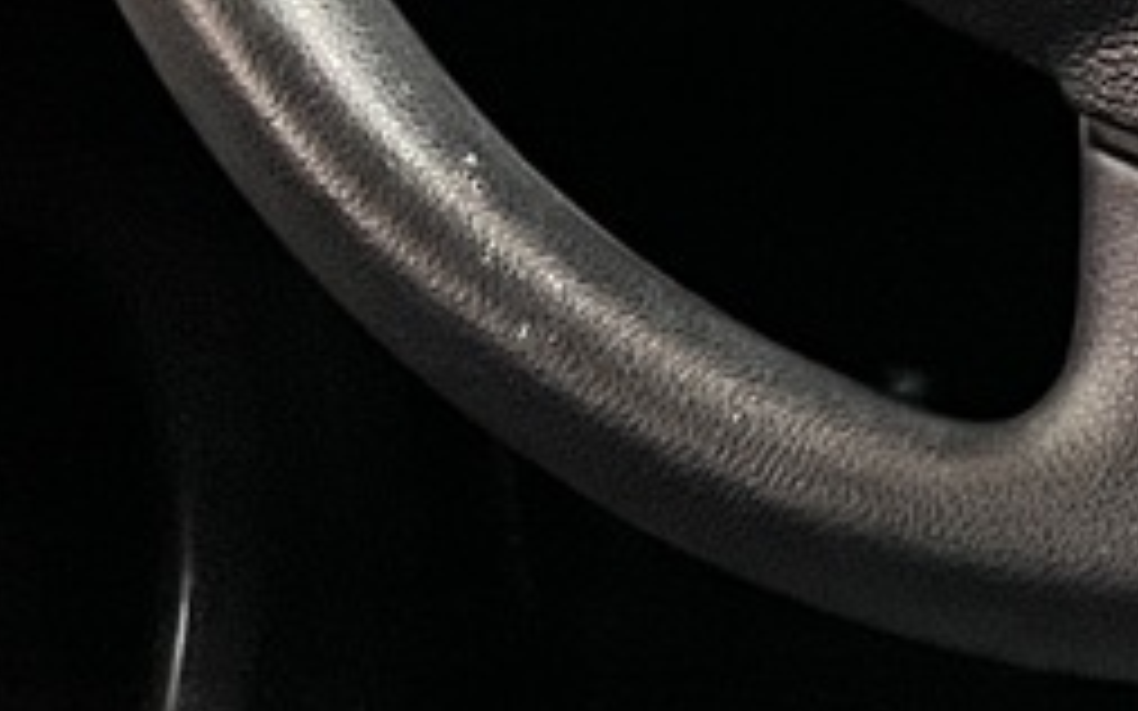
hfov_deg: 12.1
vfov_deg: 8.2
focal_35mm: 157
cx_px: 2123
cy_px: -382
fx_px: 4868
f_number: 1.6
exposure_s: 1/34
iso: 640
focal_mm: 5.1
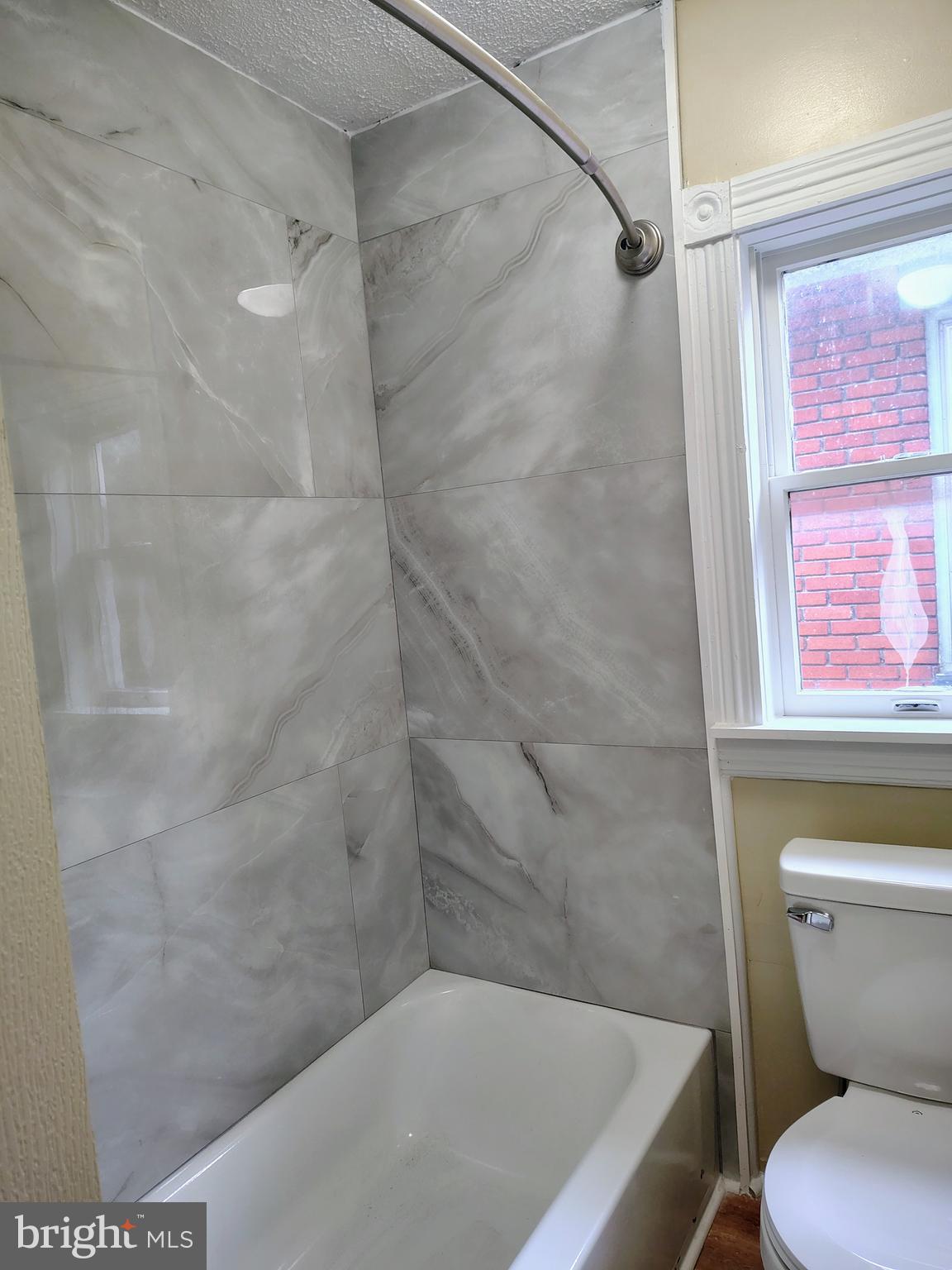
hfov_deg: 56.8
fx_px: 880
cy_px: 635
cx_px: 476
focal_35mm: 24
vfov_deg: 71.6
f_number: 1.8
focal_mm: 5.56
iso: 578
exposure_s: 1/120
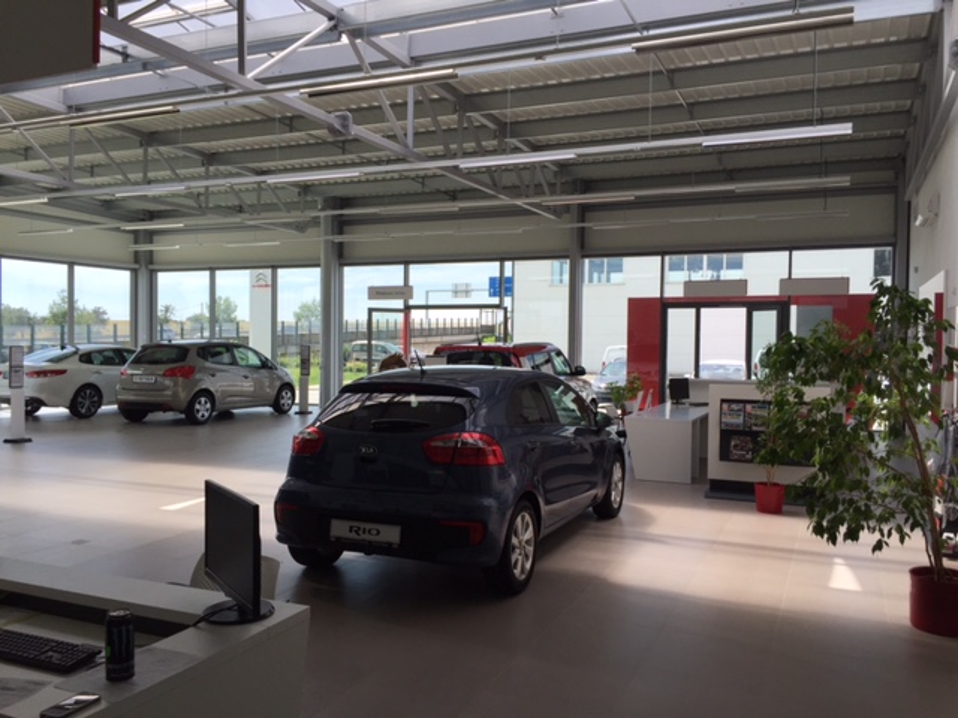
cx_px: 479
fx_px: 803
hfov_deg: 61.7
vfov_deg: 48.2
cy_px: 359
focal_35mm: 29
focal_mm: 4.15
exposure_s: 1/1068
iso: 32
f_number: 2.2
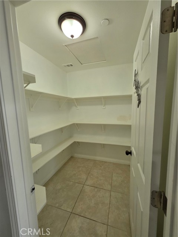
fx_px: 89
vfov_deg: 106.2
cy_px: 118
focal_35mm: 13
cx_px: 89
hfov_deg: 89.9
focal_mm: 2.2
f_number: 1.9
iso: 200
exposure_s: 1/120
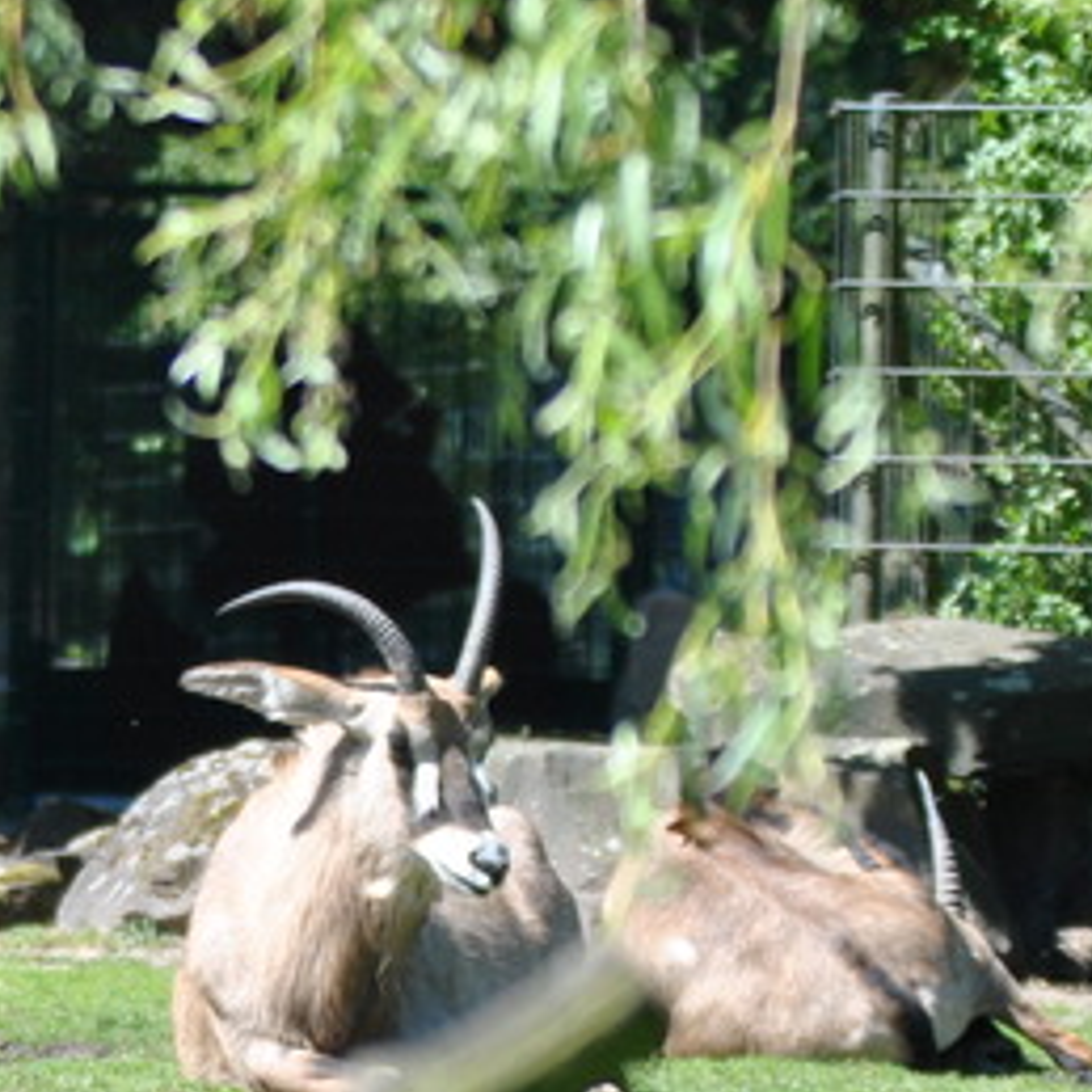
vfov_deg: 2.3
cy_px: 1056
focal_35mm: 757
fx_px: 27018
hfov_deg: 2.3
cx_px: -565
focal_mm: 150
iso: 220
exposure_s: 1/500
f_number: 5
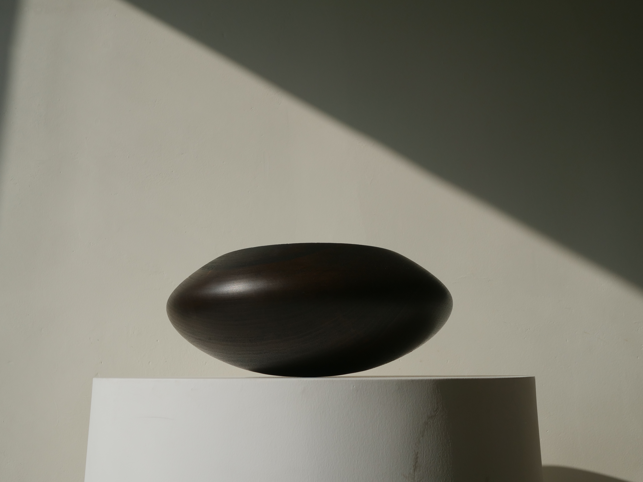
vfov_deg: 46.8
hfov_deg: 60.0
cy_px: 241
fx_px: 557
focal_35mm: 30
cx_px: 322
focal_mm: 15
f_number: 4
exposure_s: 1/2000
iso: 200
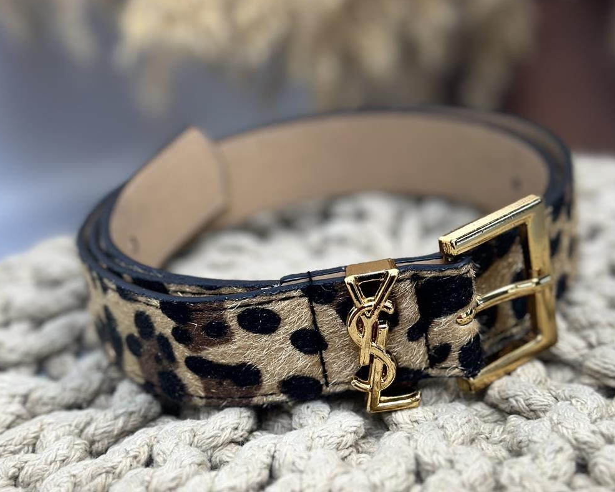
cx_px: 307
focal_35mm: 76
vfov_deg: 20.2
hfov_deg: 25.1
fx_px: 1383
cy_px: 203
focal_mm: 6.86
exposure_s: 1/50
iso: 80
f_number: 1.78
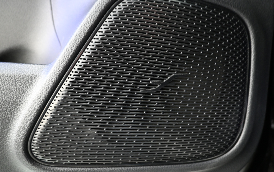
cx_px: 136
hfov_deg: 72.5
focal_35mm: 25
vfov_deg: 49.3
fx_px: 187
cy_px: 89
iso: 1600
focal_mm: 16
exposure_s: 1/2.5
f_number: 3.5
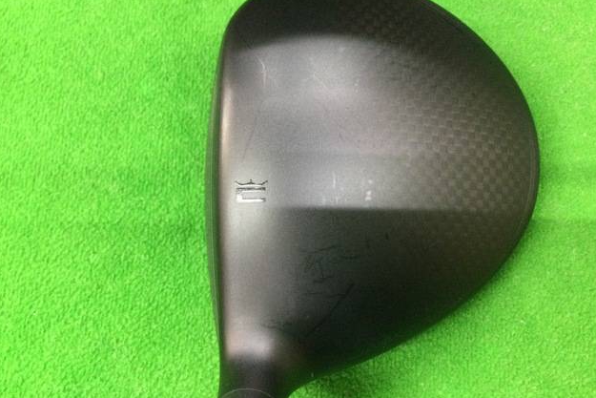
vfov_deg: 40.0
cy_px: 194
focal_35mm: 33
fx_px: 546
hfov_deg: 57.2
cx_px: 299
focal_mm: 3.3
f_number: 2.4
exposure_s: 1/17
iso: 200
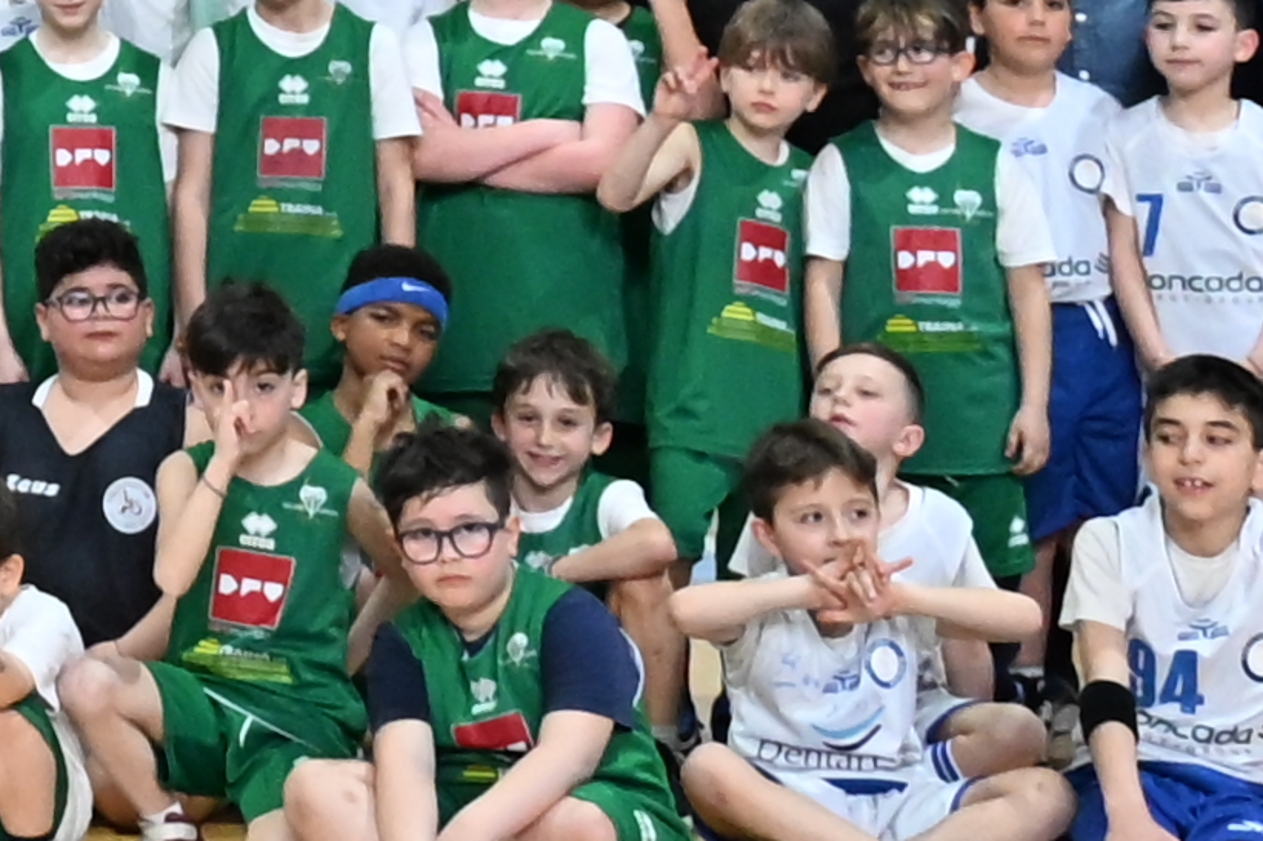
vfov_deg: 10.1
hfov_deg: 14.5
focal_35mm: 131
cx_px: -701
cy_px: -492
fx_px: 4595
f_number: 3.5
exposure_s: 1/640
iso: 3200
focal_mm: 18
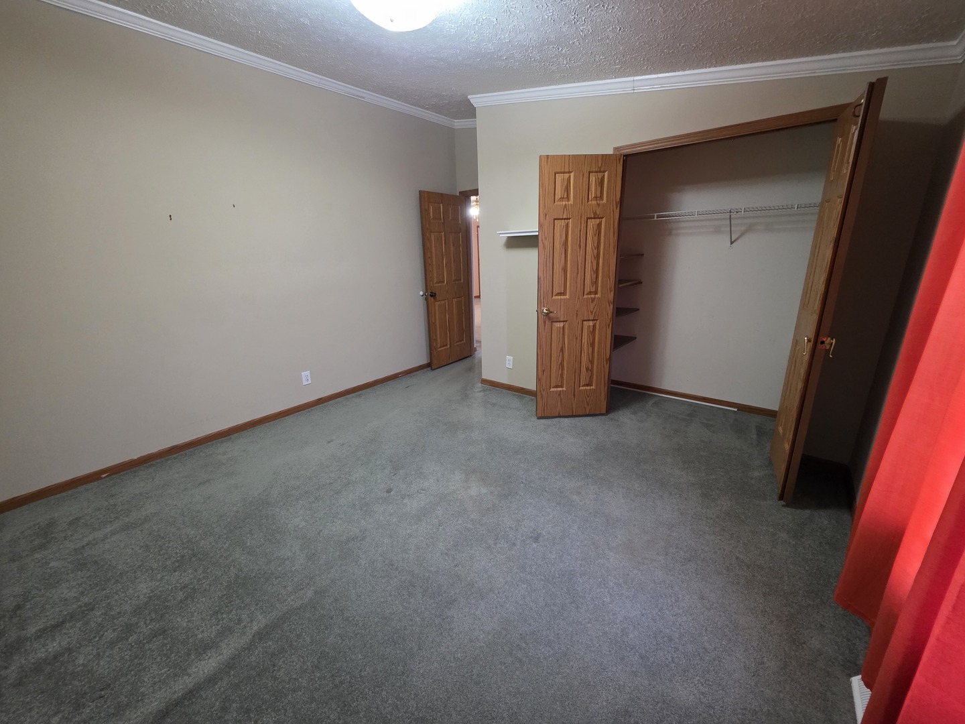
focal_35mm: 13
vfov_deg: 89.9
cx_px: 482
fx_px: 362
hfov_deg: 106.2
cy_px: 362
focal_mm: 2.2
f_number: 1.9
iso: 640
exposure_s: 1/60
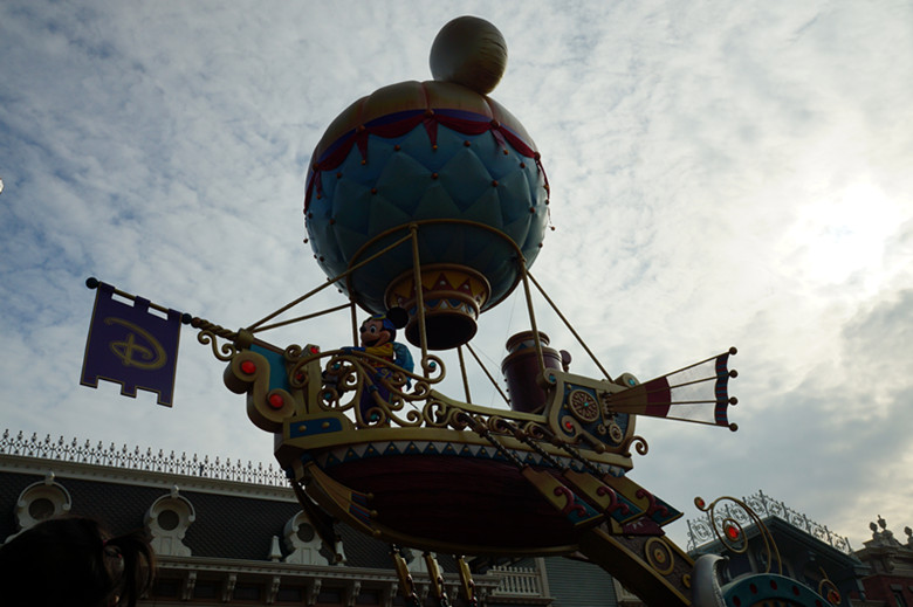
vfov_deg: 43.6
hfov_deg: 62.0
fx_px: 760
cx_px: 456
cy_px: 304
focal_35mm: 30
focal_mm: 20
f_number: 13
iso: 100
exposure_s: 1/250
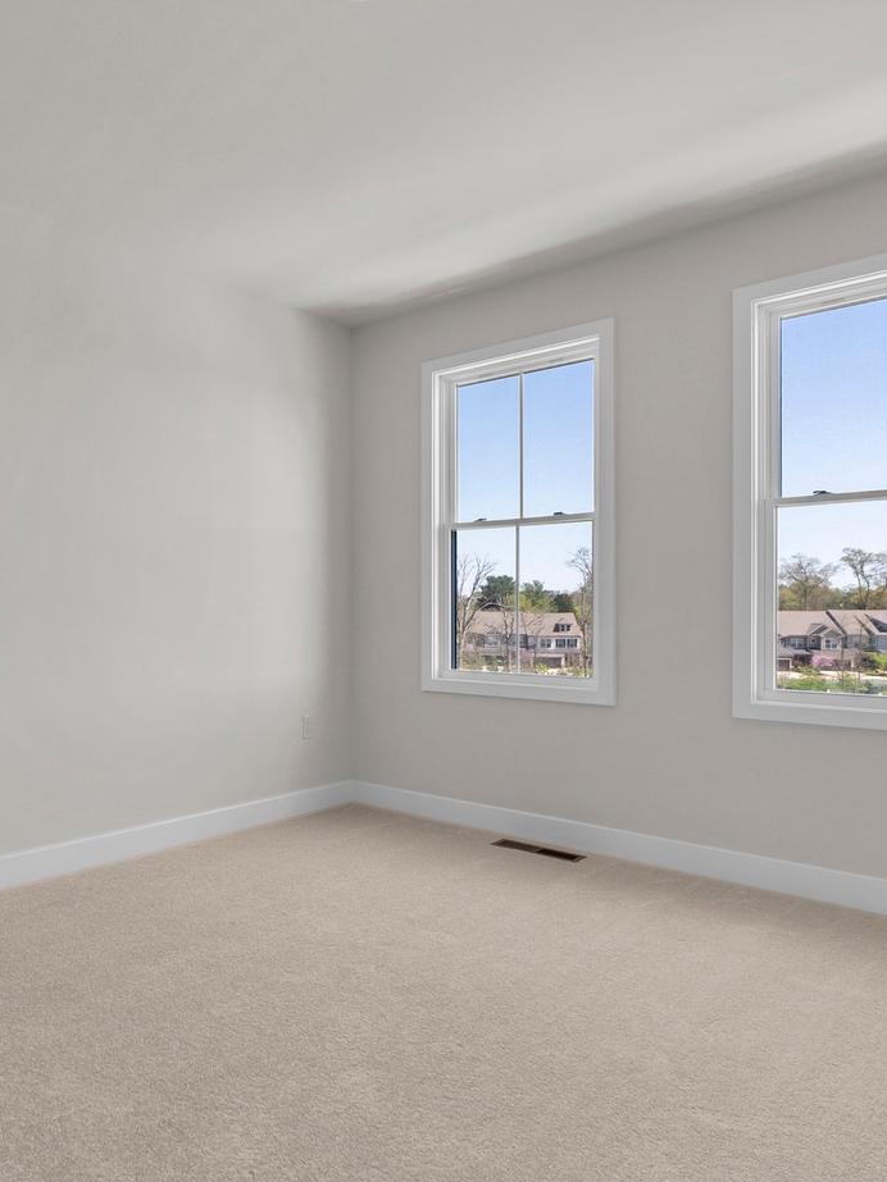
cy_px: 604
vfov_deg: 71.6
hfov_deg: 52.2
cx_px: 145
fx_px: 820
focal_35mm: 24
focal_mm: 16
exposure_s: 1/15
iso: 320
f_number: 8
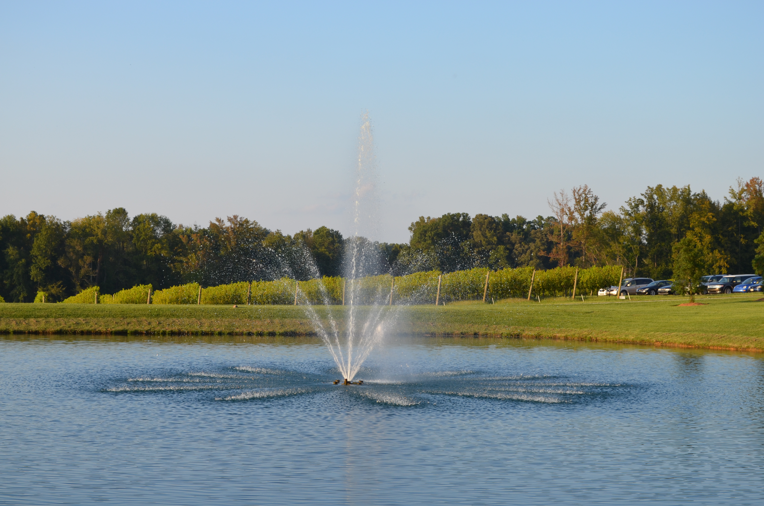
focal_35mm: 75
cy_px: 253
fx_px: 1588
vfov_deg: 18.1
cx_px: 382
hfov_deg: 27.0
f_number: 8
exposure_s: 1/250
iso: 200
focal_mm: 50
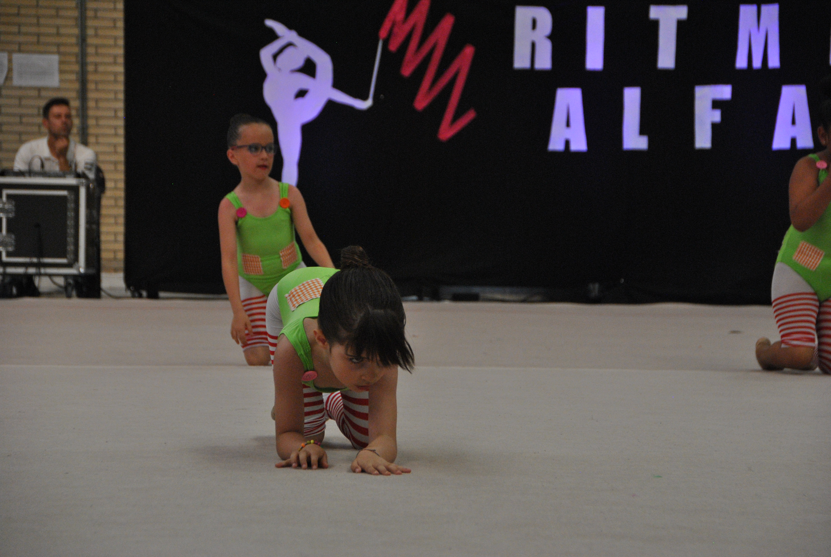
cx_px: 416
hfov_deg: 13.4
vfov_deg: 9.0
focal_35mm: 153
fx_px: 3536
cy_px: 278
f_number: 5.6
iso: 800
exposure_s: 1/320
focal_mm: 102
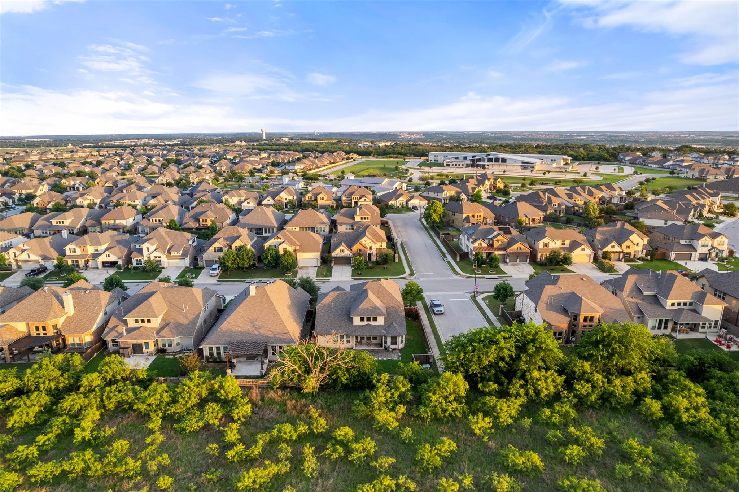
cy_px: 246
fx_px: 451
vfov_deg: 57.2
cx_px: 370
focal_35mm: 22
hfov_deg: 78.6
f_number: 2.8
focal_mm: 8.38
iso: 100
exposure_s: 1/25
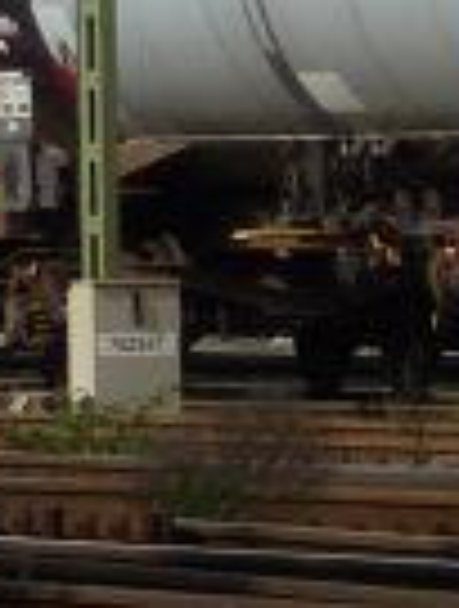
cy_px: -572
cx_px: 2488
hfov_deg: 1.4
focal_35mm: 1072
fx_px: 18864
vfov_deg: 1.8
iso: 100
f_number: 4
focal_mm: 21.8
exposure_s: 1/1300
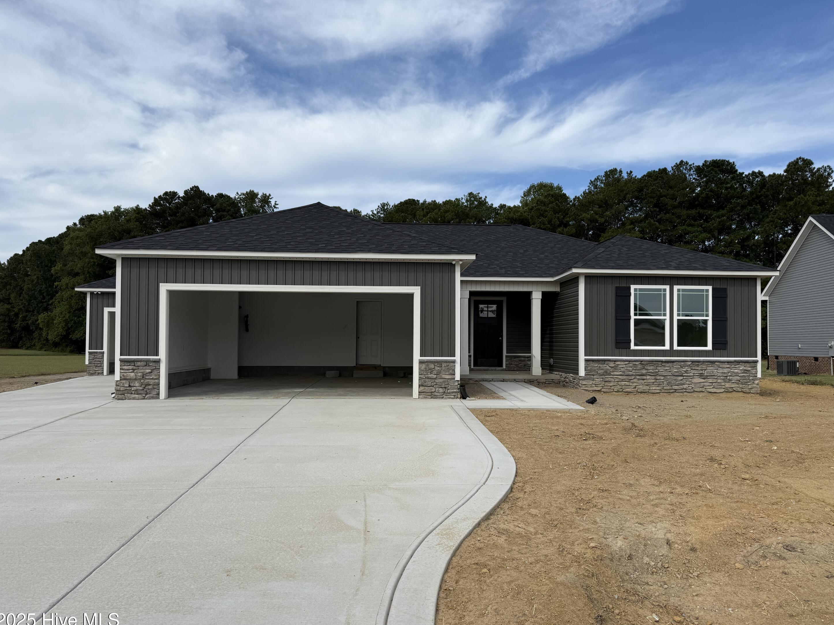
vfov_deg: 54.9
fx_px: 602
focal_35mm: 25
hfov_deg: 69.4
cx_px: 415
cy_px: 324
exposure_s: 1/4405
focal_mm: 6.76
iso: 80
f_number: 1.78
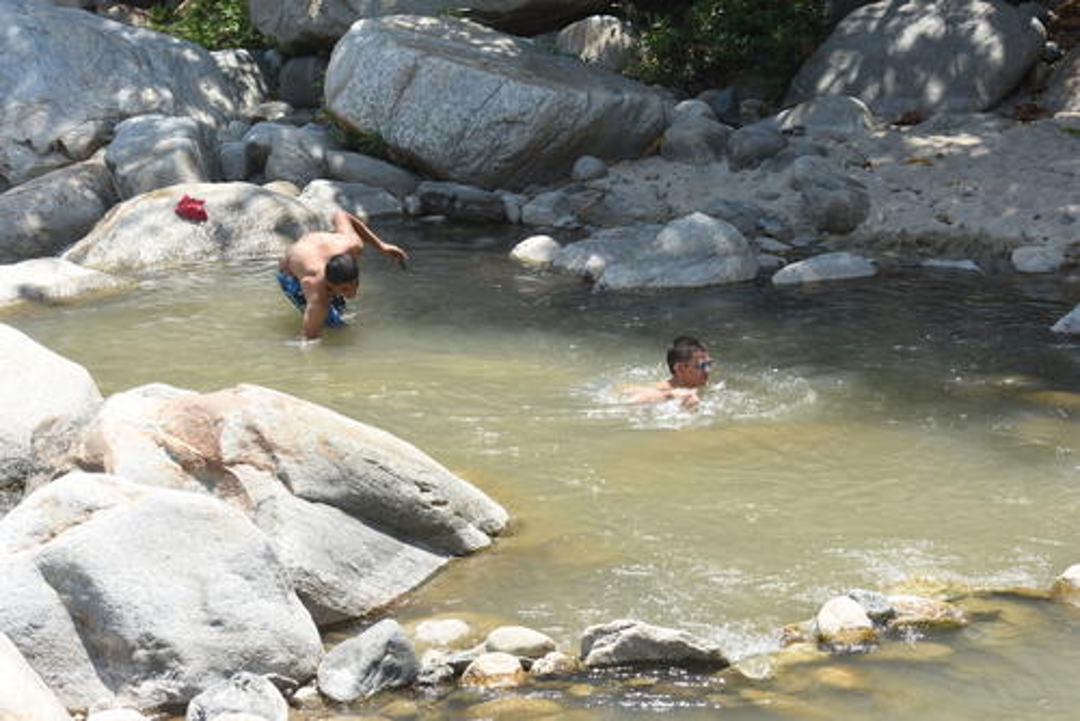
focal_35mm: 82
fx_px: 2476
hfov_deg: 24.6
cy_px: 360
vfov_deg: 16.6
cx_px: 540
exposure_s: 1/125
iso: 100
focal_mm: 55
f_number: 8
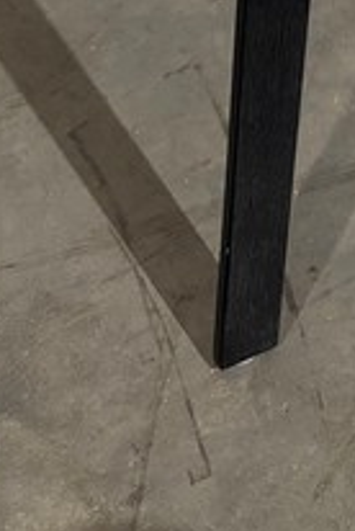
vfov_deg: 13.0
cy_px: -619
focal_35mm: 131
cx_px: 599
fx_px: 1931
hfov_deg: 10.0
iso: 100
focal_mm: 5.96
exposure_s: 1/100
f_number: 1.6
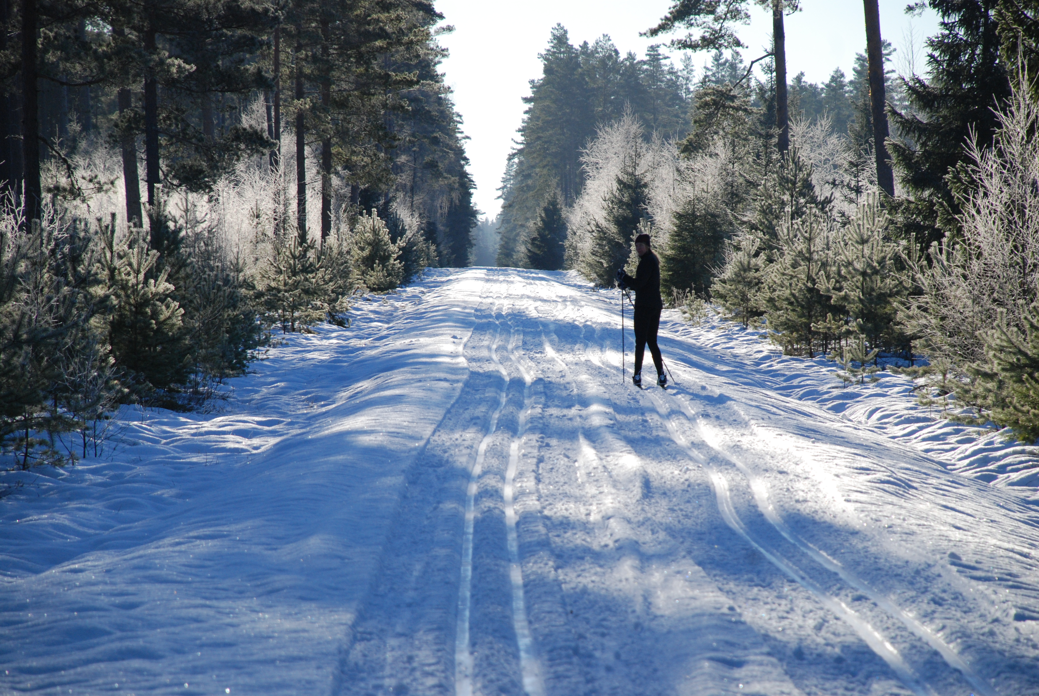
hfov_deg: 10.1
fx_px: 5851
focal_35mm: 202
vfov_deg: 6.8
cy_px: 348
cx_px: 520
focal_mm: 135
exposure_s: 1/1000
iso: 400
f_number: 8
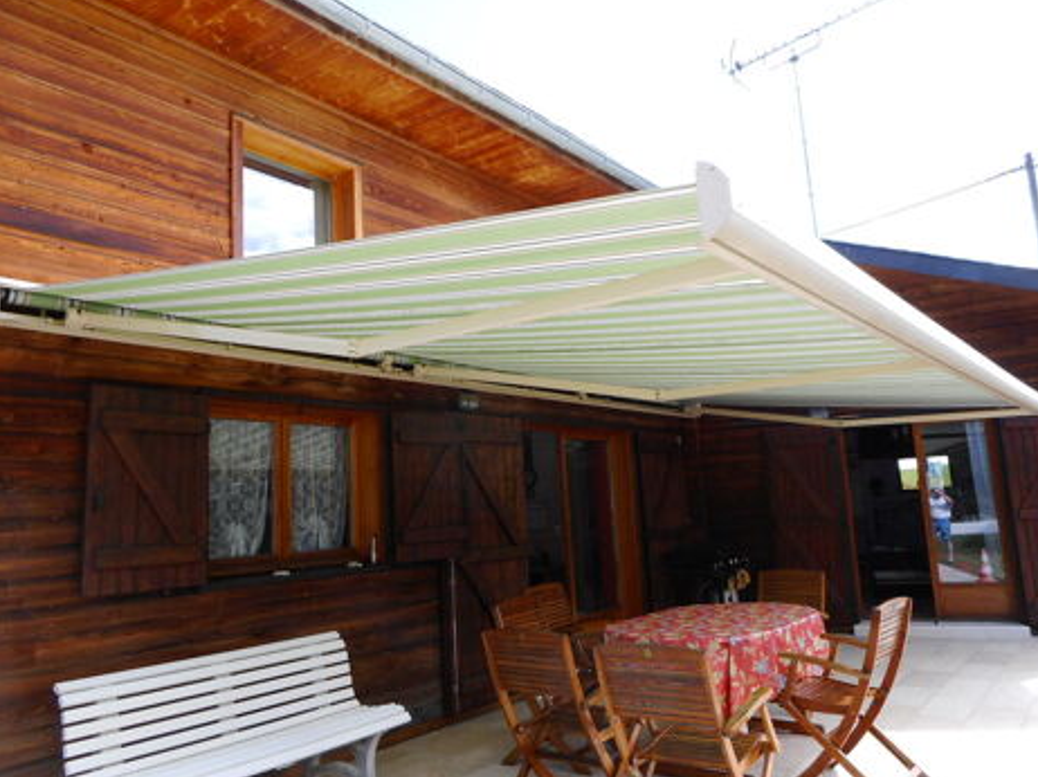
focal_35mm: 26
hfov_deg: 67.3
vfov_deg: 53.0
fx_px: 779
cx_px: 535
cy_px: 391
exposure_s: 1/200
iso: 80
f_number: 3.7
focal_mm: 4.5
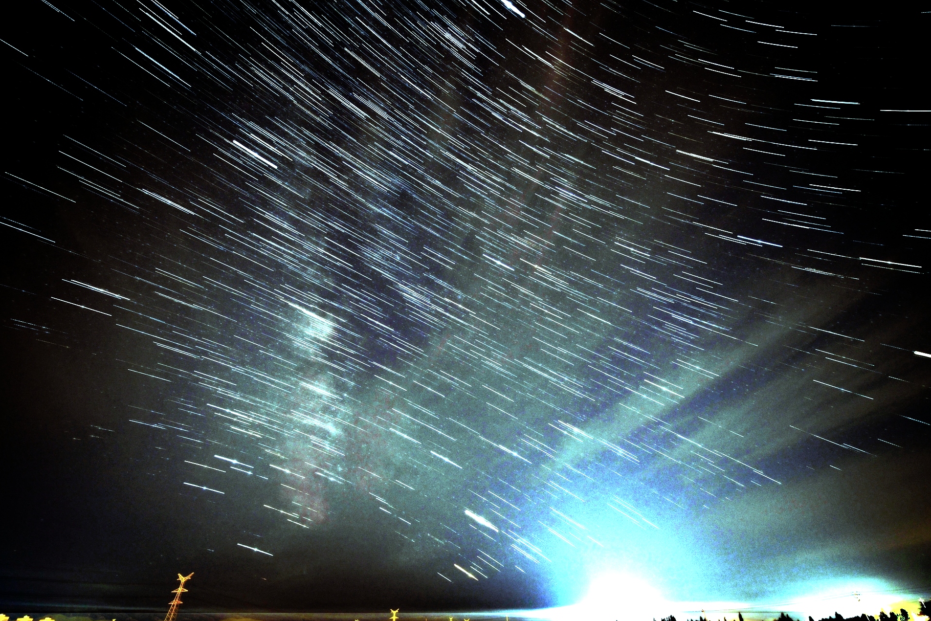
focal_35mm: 15
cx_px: 466
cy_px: 329
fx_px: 388
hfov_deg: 100.4
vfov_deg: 77.3
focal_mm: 14
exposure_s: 30
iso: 200
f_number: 2.8
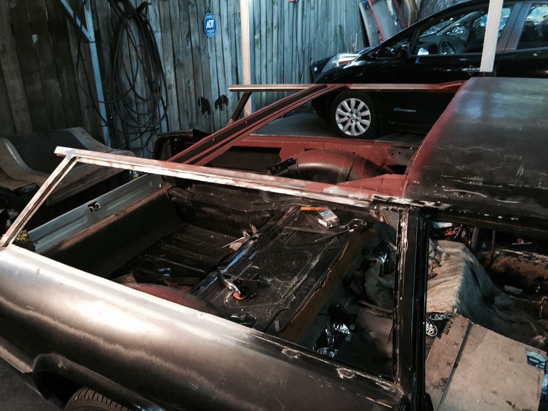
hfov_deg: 61.7
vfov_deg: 48.2
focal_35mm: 29
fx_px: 459
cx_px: 274
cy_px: 206
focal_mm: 4.15
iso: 100
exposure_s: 1/30
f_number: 2.2
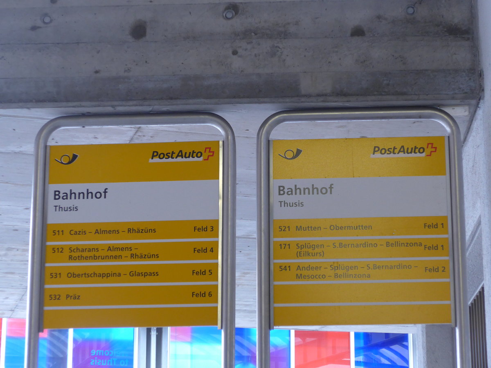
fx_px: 1376
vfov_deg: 15.2
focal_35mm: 97
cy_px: 184
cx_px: 246
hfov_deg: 20.2
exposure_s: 1/30
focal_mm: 19.2
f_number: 4.7
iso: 400
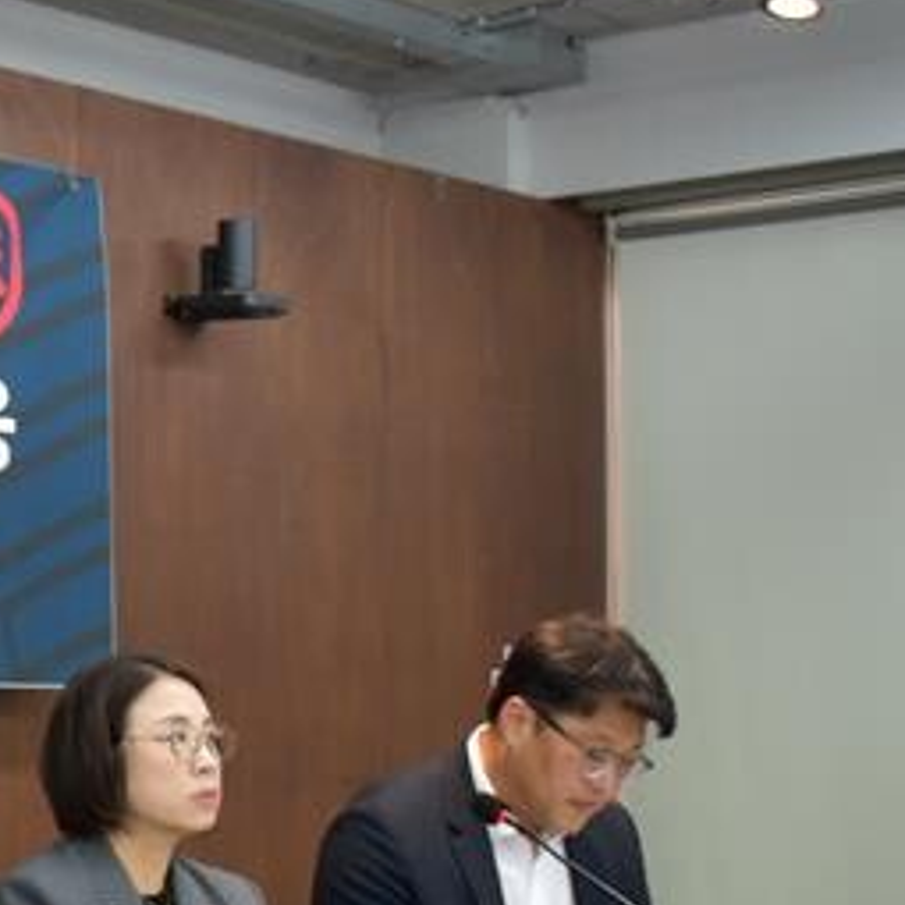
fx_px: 2721
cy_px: 822
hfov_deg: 15.4
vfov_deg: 18.6
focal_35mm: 92
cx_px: -855
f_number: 3.5
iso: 1000
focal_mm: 18
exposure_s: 1/160
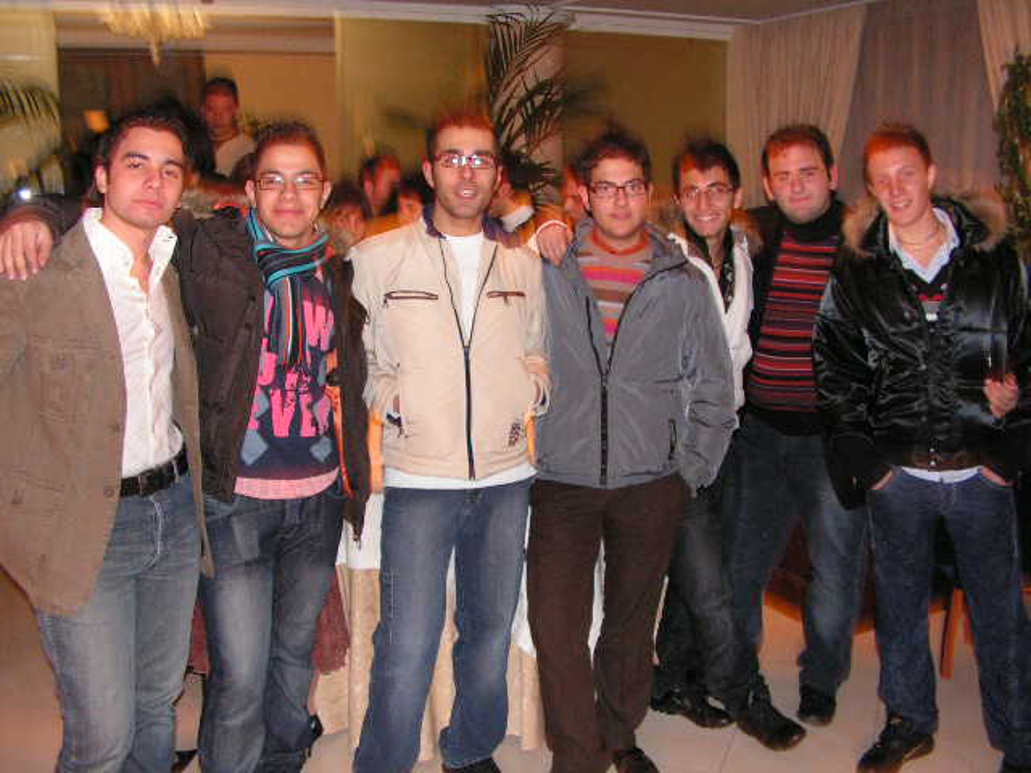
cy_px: 386
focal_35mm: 36
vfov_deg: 39.7
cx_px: 516
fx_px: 1072
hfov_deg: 51.4
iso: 200
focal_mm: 6
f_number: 3.2
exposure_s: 1/40
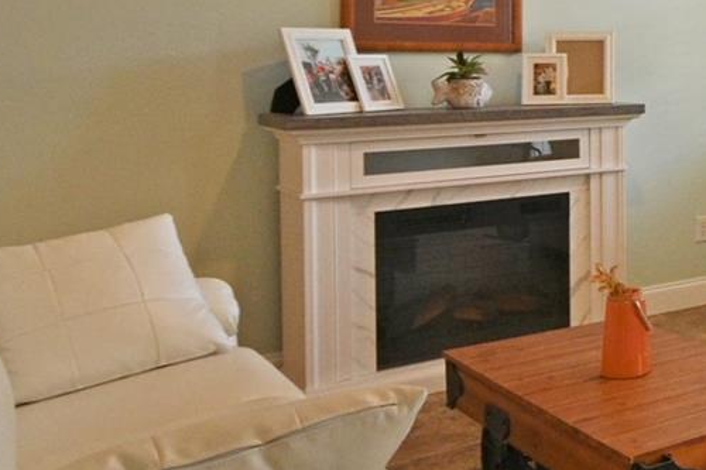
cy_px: 73
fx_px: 941
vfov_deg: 27.3
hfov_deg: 30.7
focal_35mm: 48
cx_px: 950
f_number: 8
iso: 1000
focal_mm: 10
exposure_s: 1/250
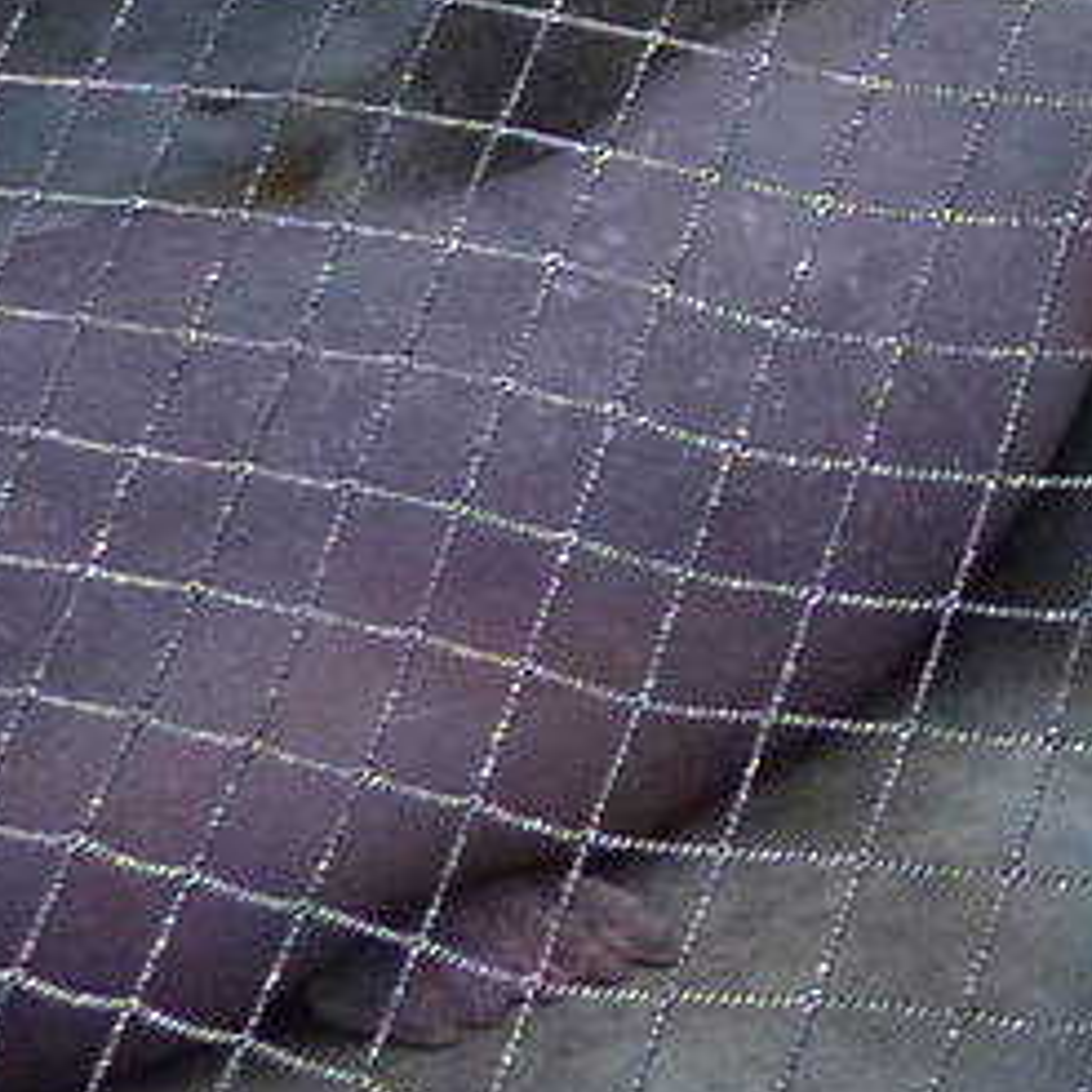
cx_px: 2810
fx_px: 5139
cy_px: -1123
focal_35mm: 144
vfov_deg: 11.0
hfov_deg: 10.2
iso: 250
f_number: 3.3
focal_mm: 4.1
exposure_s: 1/500
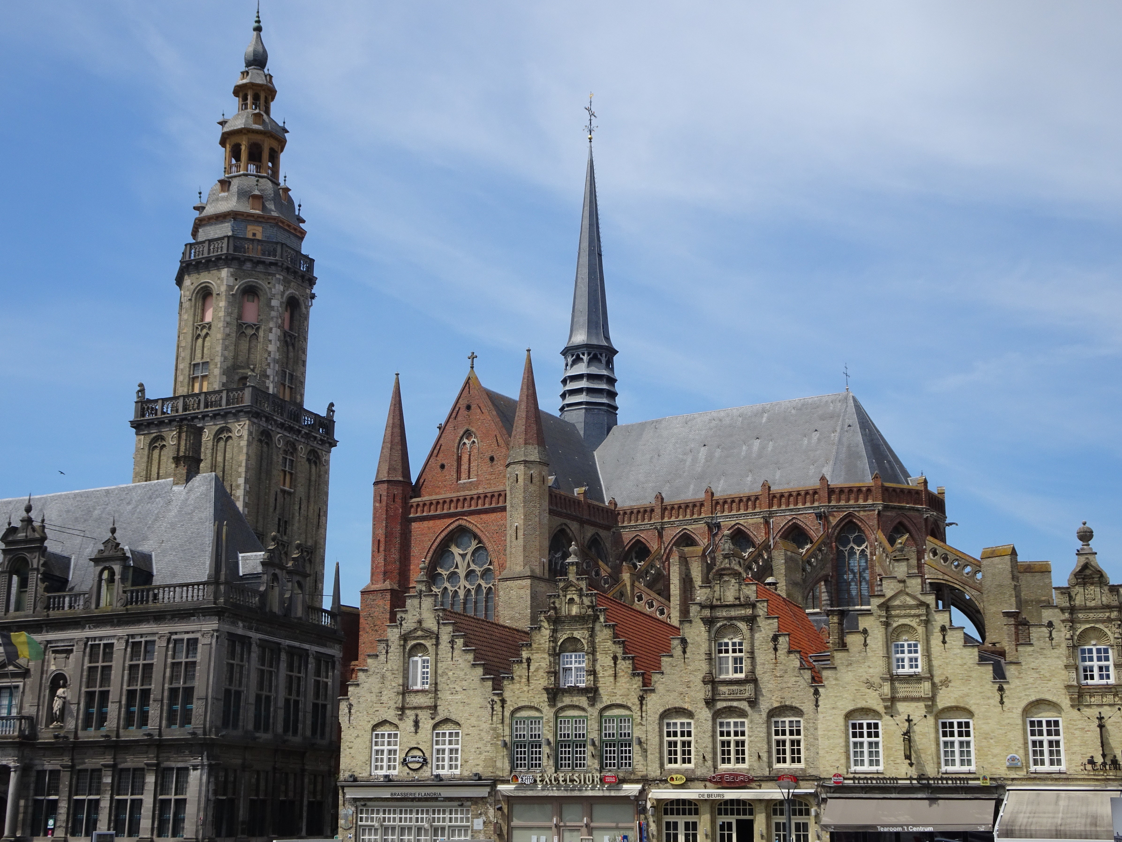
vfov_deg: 32.9
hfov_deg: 42.9
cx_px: 561
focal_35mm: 44
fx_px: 1426
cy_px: 421
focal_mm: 7.58
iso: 80
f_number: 4.5
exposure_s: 1/800
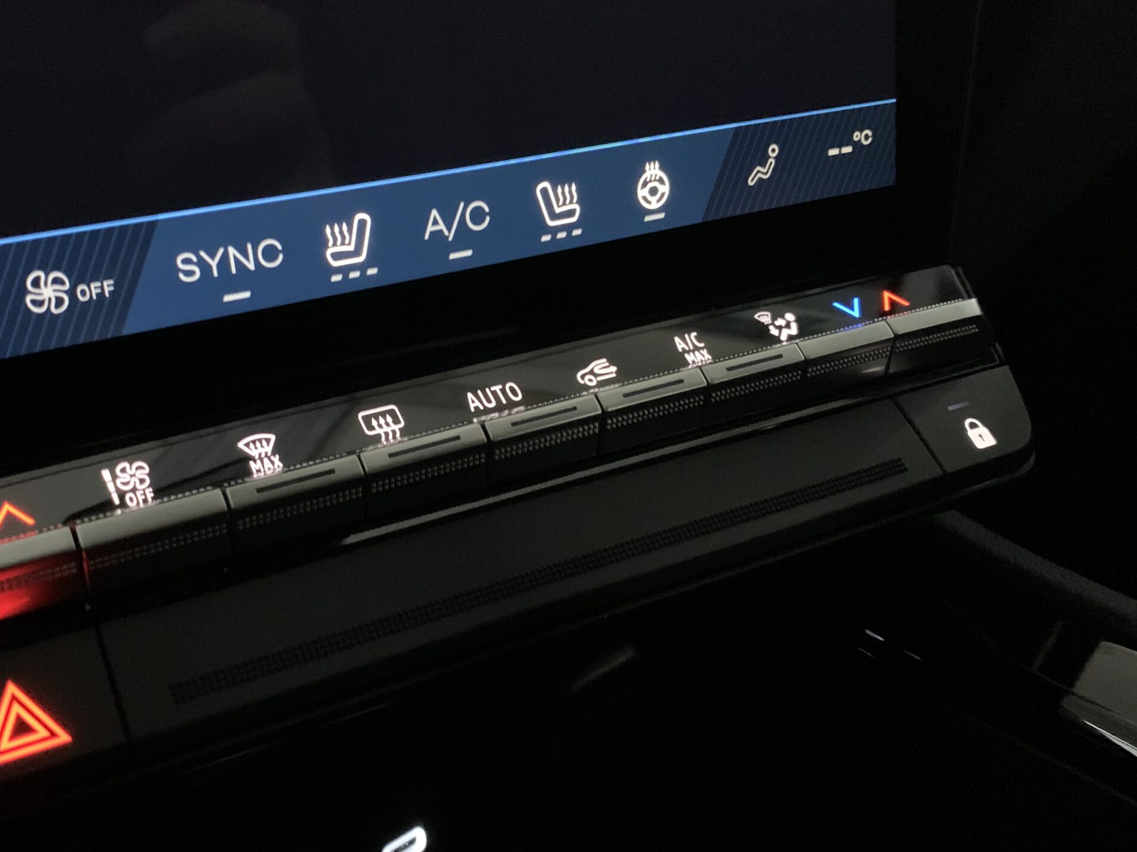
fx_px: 1149
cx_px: 439
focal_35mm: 35
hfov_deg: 52.2
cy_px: 394
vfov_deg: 40.7
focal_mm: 4.25
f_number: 1.8
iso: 2000
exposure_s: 1/17
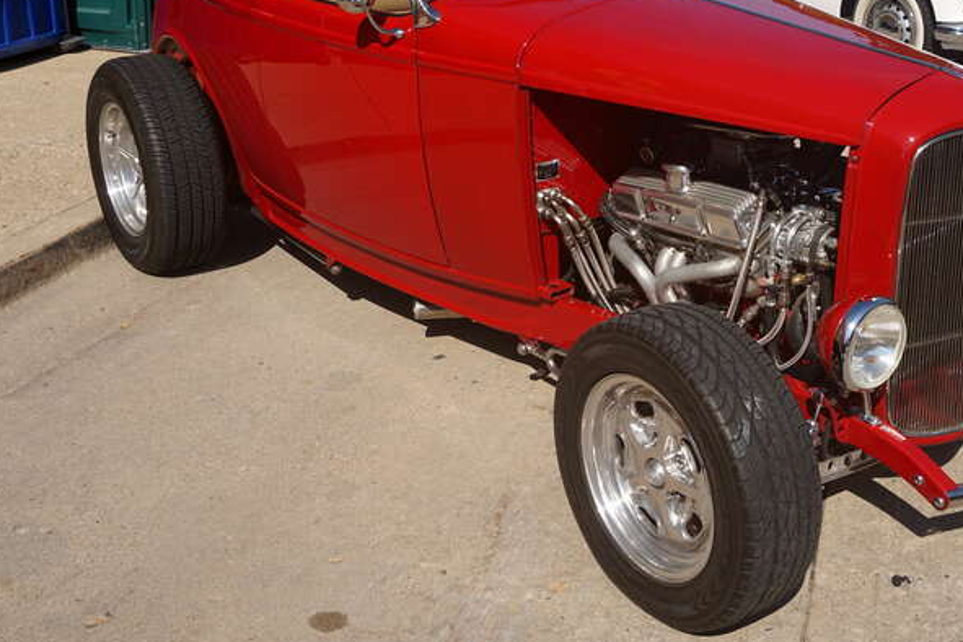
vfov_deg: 28.7
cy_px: 240
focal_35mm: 47
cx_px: 642
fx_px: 1248
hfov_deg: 41.6
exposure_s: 1/400
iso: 100
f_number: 9
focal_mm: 23
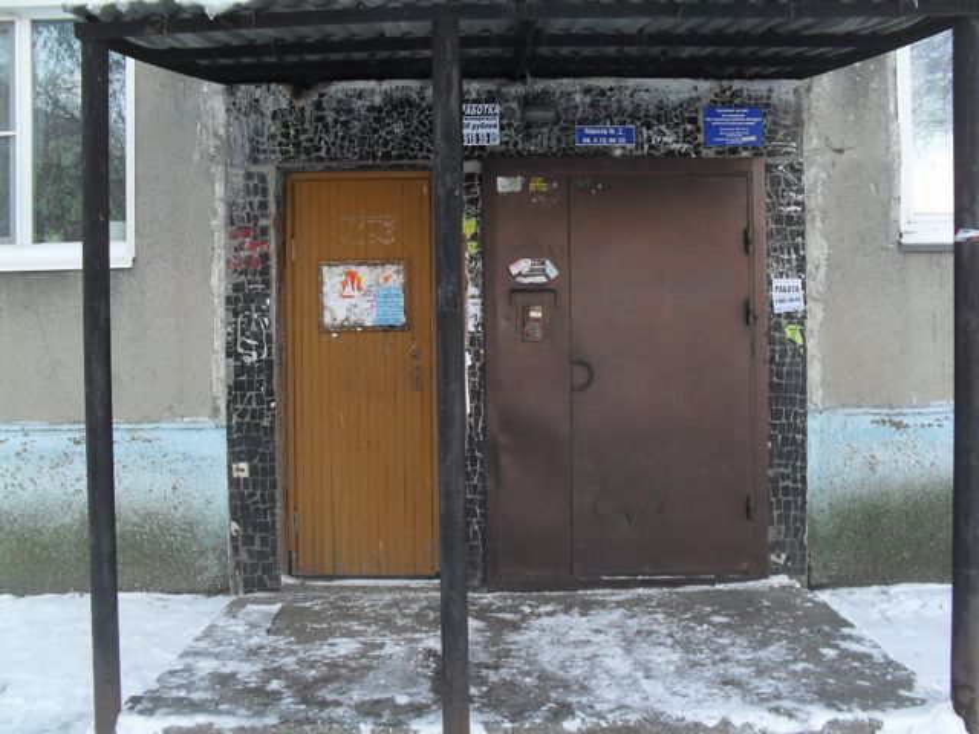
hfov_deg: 52.6
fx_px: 990
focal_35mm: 35
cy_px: 367
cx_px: 490
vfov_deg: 40.7
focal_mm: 6.3
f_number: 3.2
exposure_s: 1/45
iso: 80
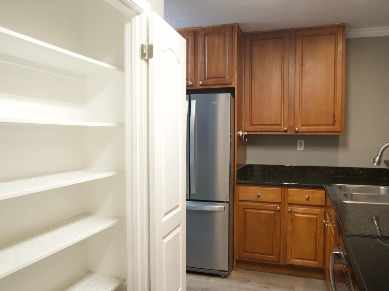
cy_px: 149
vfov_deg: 48.9
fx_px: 321
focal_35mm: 29
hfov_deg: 62.4
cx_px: 183
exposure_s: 1/60
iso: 1600
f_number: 4.2
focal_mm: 17
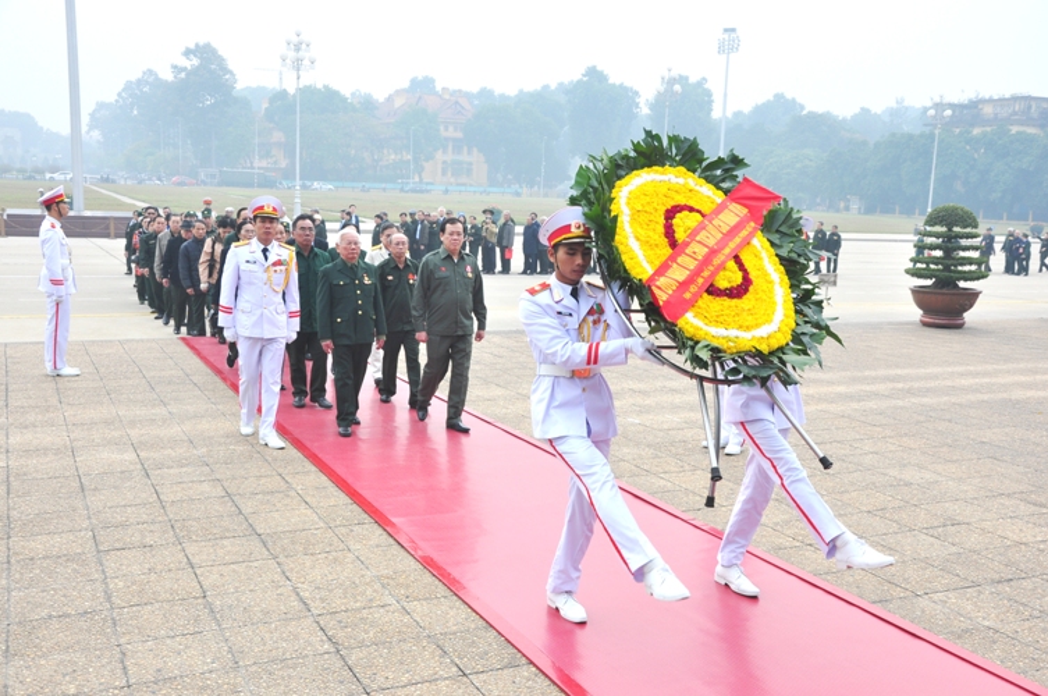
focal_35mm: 36
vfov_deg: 36.8
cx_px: 524
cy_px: 348
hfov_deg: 53.2
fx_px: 1047
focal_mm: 24
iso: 200
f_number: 8
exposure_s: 1/125
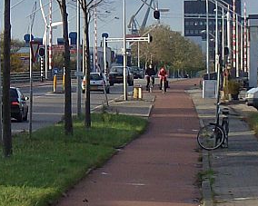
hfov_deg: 5.5
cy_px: 45
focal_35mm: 351
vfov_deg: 4.4
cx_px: -48
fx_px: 2679
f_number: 4.6
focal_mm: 16.6
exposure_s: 1/359
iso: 100
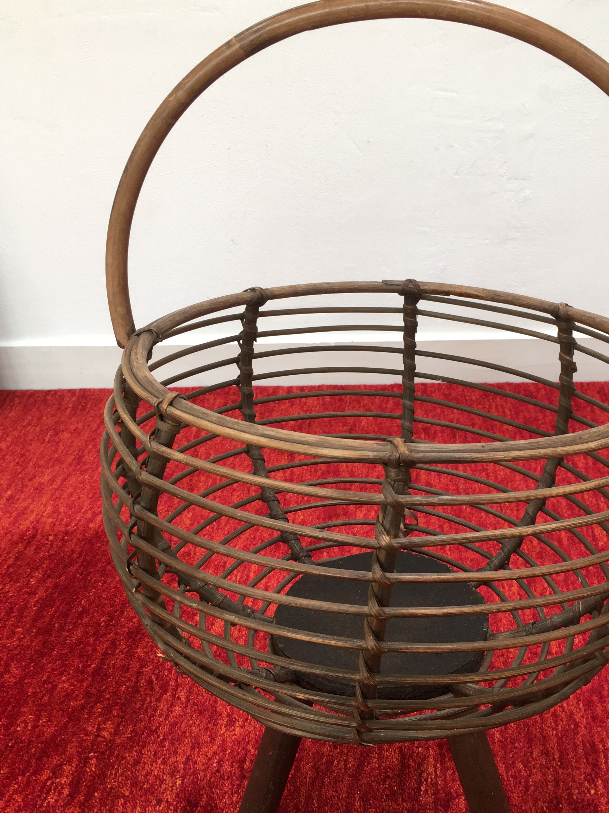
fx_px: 868
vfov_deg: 50.1
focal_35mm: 37
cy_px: 428
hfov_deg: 38.4
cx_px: 386
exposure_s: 1/100
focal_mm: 4.15
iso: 40
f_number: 2.2
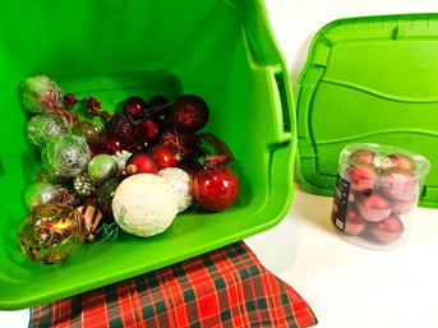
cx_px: 219
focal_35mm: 23
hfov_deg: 73.9
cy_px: 164
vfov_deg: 58.8
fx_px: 291
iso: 250
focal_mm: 5.4
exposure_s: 1/120
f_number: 1.8
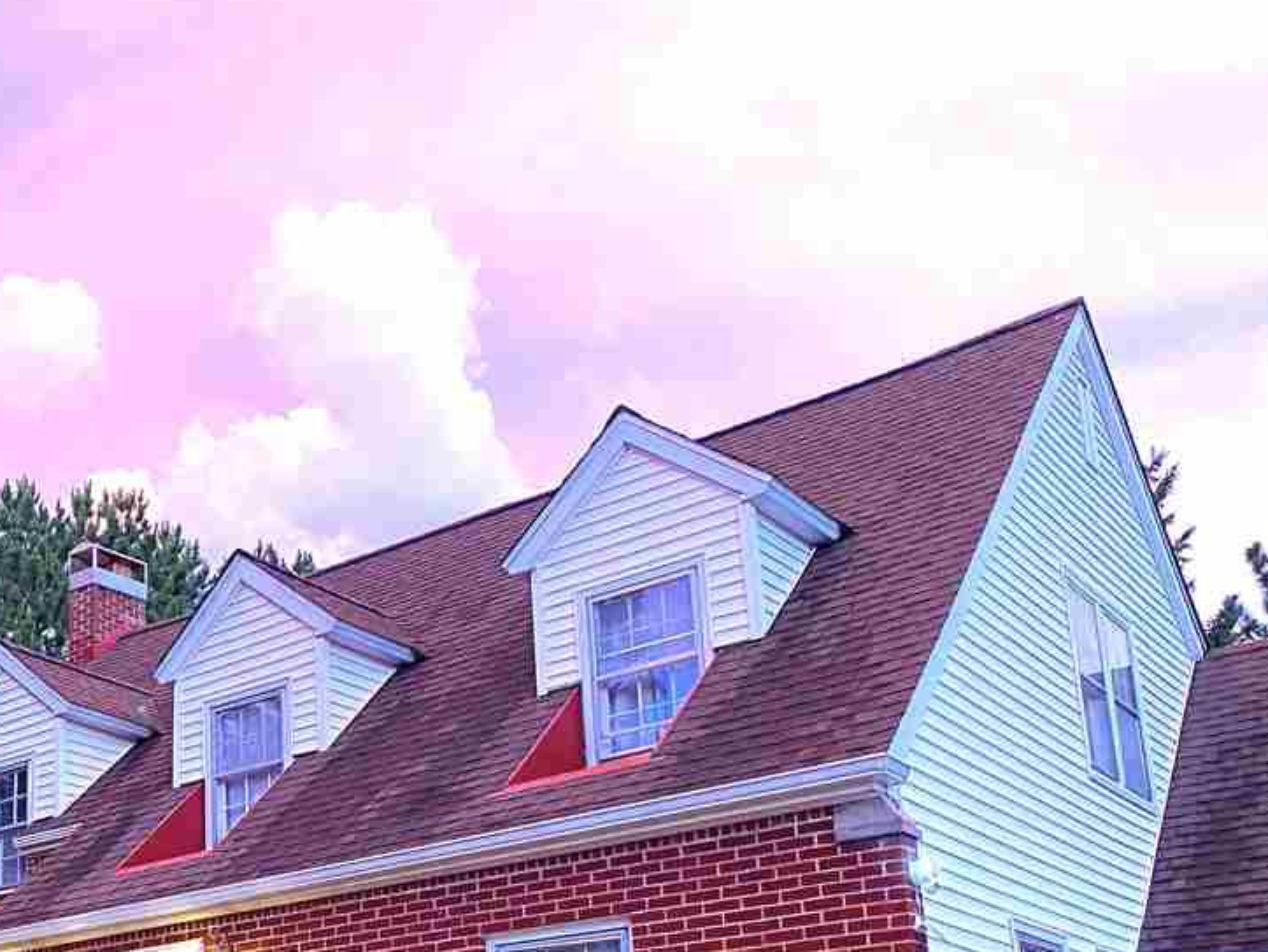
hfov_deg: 38.9
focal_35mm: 46
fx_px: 1686
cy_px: 829
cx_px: 172
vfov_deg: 30.4
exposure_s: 1/60
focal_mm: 4.25
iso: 160
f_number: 1.8
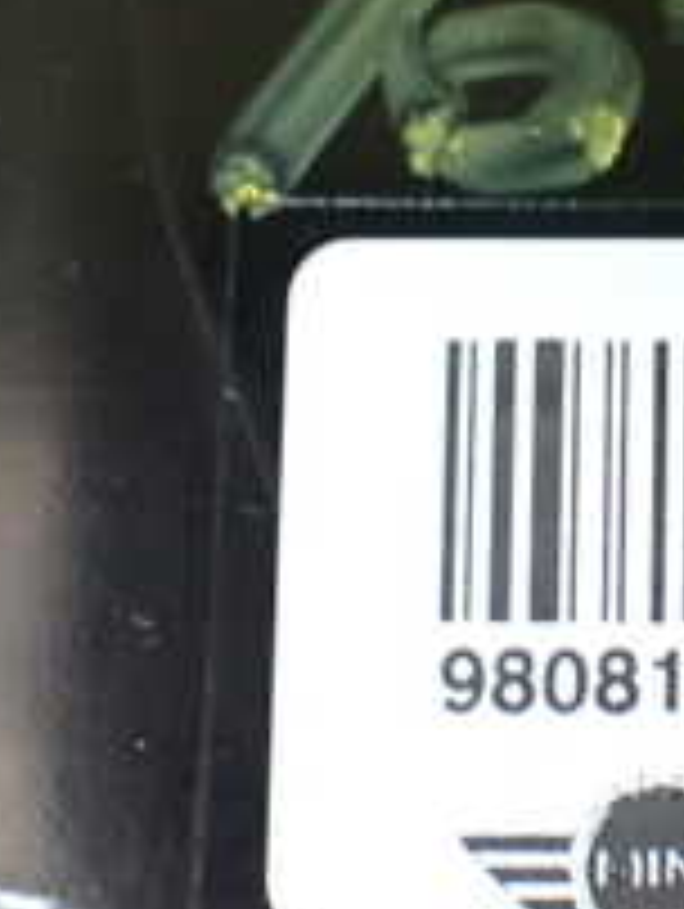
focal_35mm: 89
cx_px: 846
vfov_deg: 21.9
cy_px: 266
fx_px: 2340
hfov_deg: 15.9
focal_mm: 5.4
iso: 800
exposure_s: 1/40
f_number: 2.3
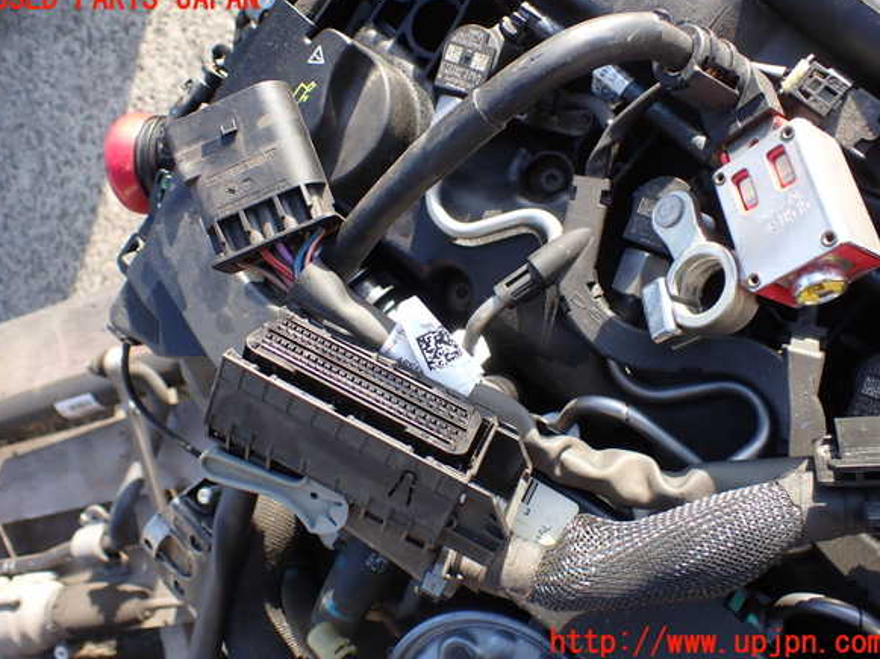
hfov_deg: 58.4
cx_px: 438
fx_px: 788
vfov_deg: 45.4
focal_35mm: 31
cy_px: 321
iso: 100
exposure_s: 1/200
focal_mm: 5.4
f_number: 2.3
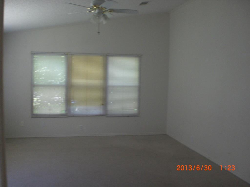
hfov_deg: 49.0
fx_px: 274
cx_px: 125
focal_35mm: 38
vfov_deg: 37.7
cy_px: 94
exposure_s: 1/30
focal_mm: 6.3
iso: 200
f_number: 3.1
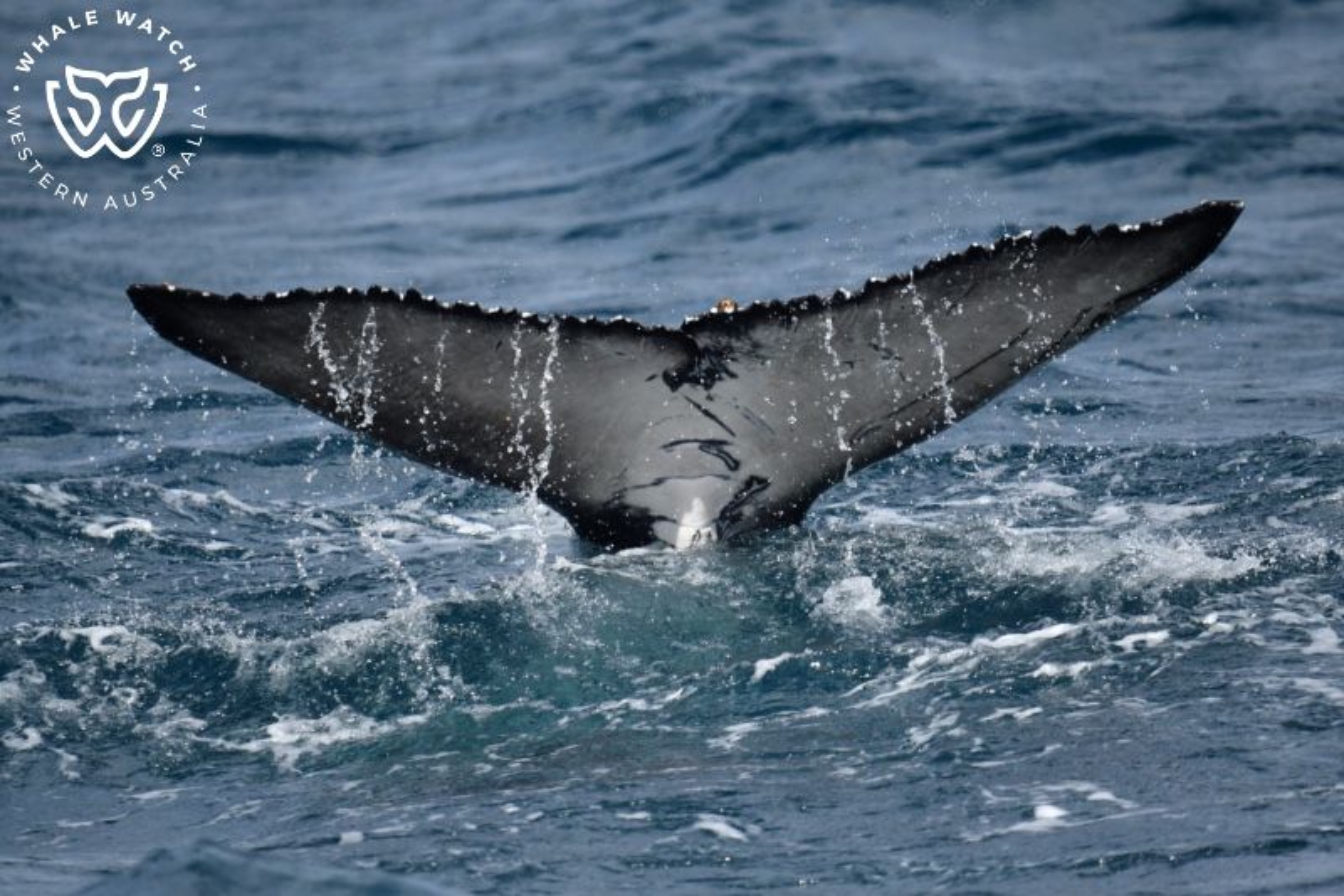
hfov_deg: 3.4
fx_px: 22394
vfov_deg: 2.3
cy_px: 448
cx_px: 672
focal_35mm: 600
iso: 1000
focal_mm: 600
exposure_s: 1/8000
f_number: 6.3
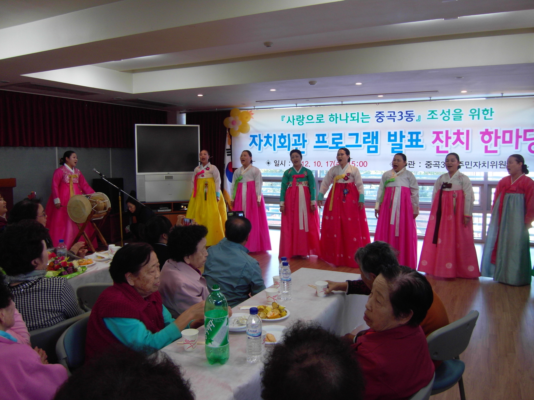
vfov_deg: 49.7
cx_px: 267
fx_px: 432
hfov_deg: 63.4
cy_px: 200
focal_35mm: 28
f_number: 2.8
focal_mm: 6
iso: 120
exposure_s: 1/40
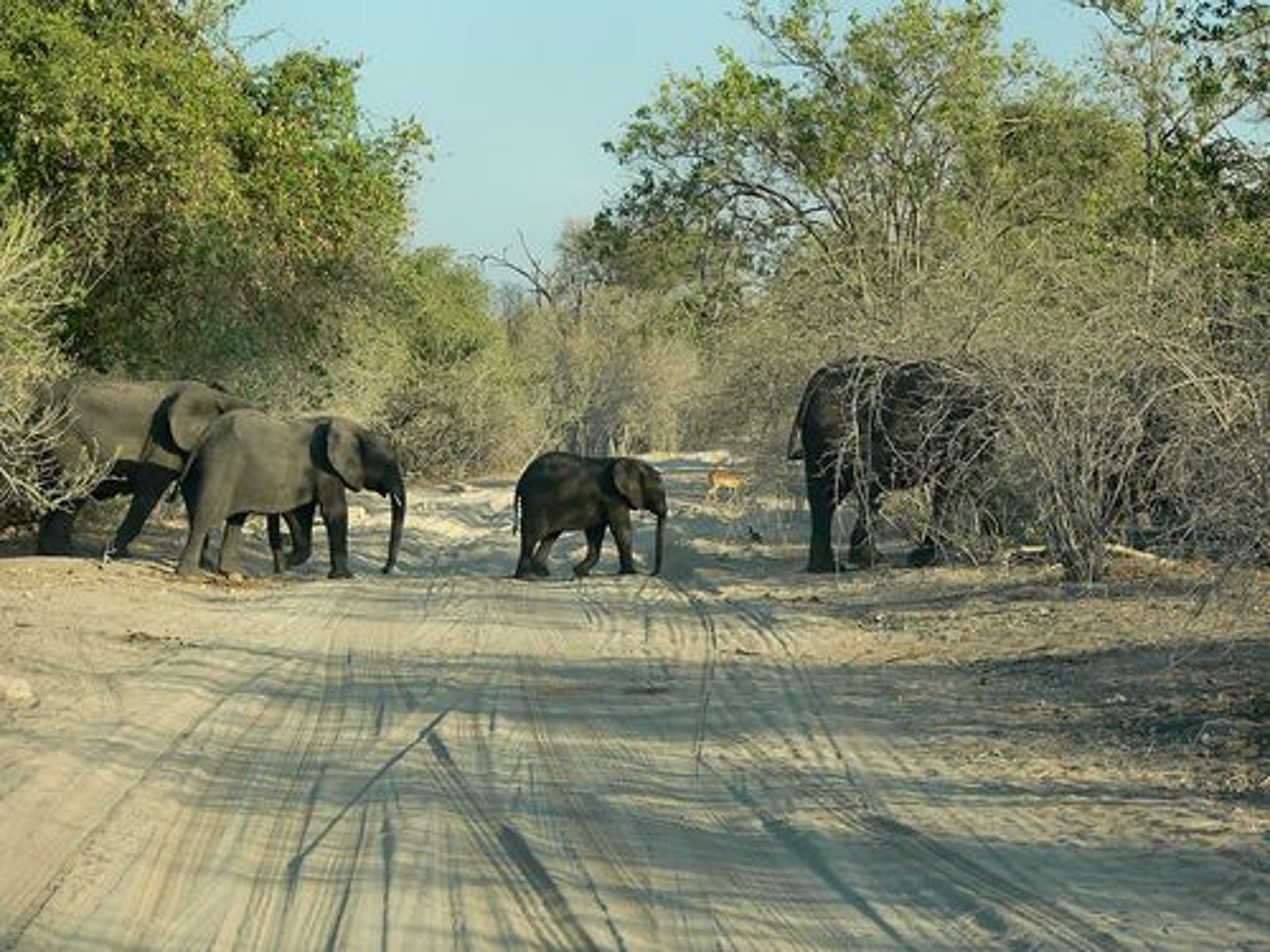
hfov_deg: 19.6
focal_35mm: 100
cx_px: 635
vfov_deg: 14.8
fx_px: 3669
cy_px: 476
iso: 80
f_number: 4
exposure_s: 1/320
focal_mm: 16.6
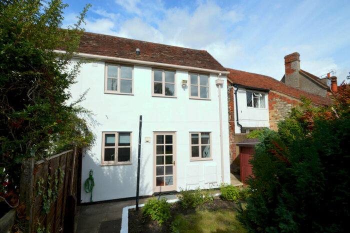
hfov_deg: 100.4
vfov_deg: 77.3
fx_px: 146
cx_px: 175
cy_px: 116
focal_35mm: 15
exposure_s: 1/250
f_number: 8
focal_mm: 10
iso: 100
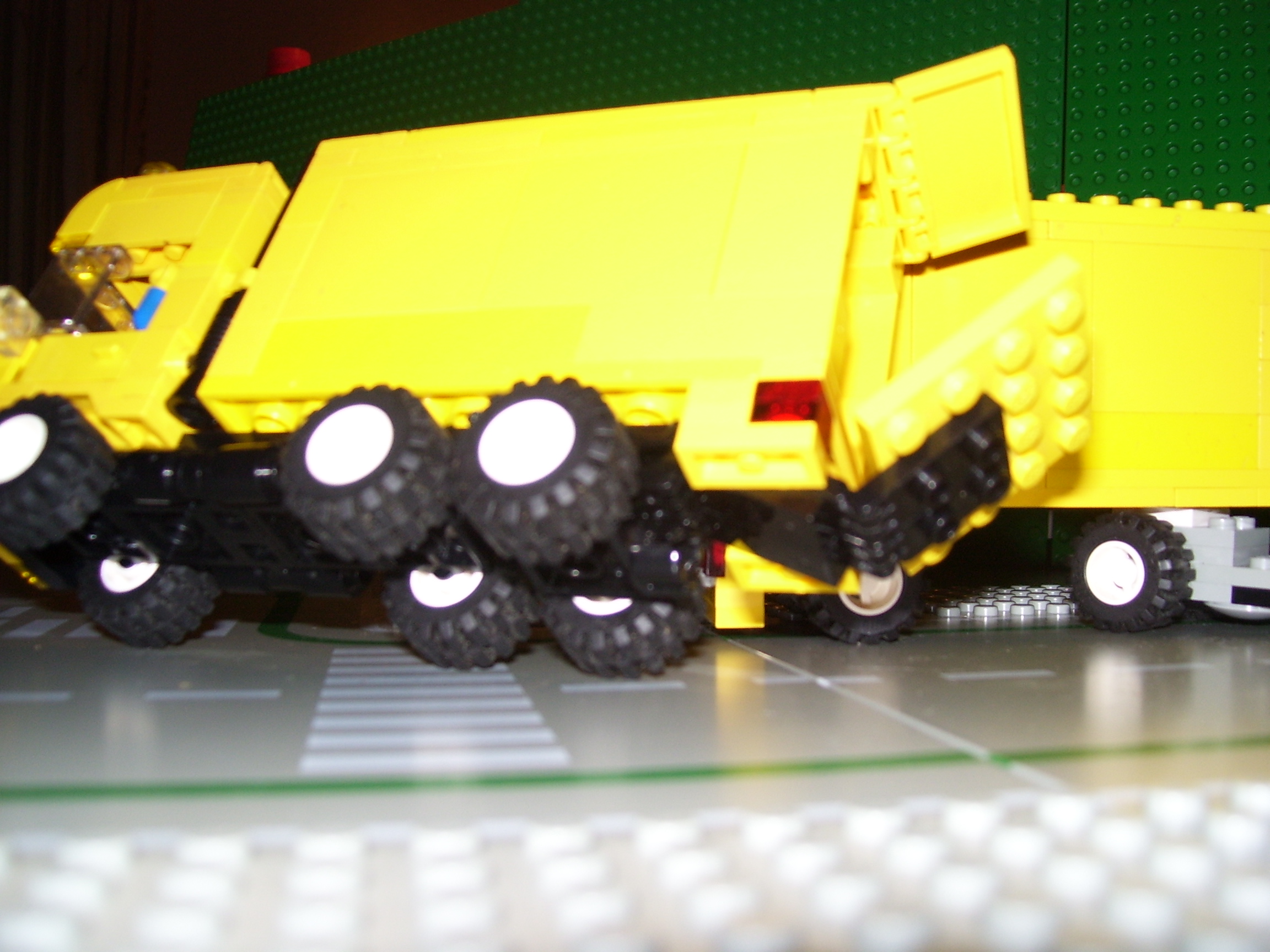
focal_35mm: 36
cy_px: 476
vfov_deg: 39.7
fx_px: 1321
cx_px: 635
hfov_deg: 51.4
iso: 80
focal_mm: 6
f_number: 2.7
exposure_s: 1/60
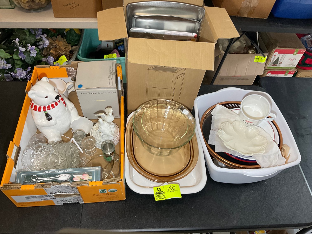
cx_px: 156
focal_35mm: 29
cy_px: 117
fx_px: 261
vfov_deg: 48.2
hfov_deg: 61.7
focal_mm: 3
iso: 100
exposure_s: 1/60
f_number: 1.8
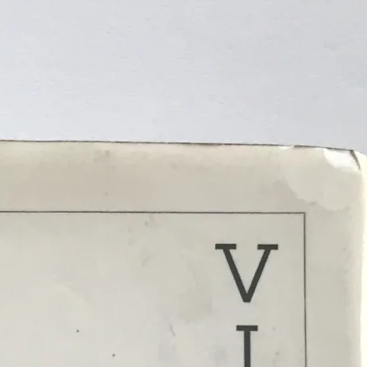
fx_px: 1655
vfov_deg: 10.4
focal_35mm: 138
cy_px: 966
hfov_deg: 12.1
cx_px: -177
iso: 20
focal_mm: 3.99
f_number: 1.8
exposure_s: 1/341
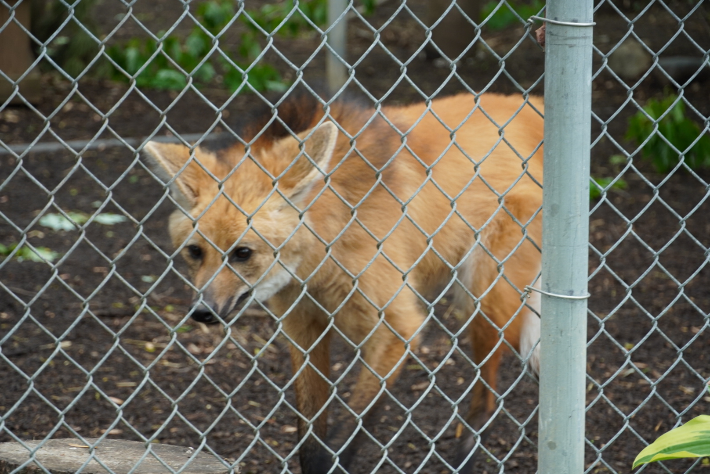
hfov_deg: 13.7
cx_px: 355
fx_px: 2960
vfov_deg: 9.2
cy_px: 237
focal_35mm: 150
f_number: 5.6
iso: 400
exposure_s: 1/160
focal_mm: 100
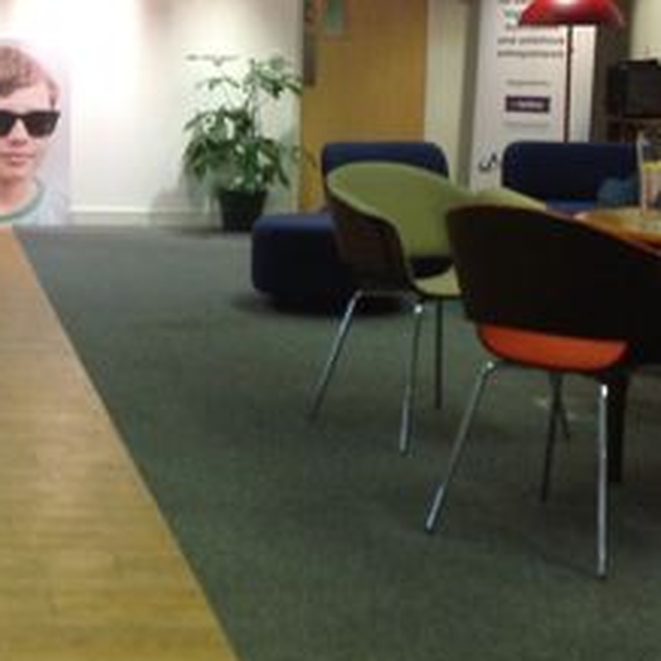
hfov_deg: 18.3
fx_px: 1988
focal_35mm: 92
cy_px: 197
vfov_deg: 18.8
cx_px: -24
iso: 125
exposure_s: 1/17
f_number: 2.4
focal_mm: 4.28
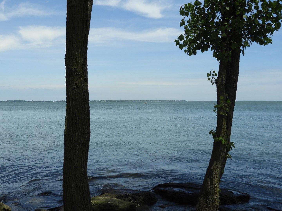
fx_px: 326
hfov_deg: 46.8
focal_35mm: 40
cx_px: 141
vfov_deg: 36.0
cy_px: 106
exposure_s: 1/1600
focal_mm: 7.2
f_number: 3.8
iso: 100
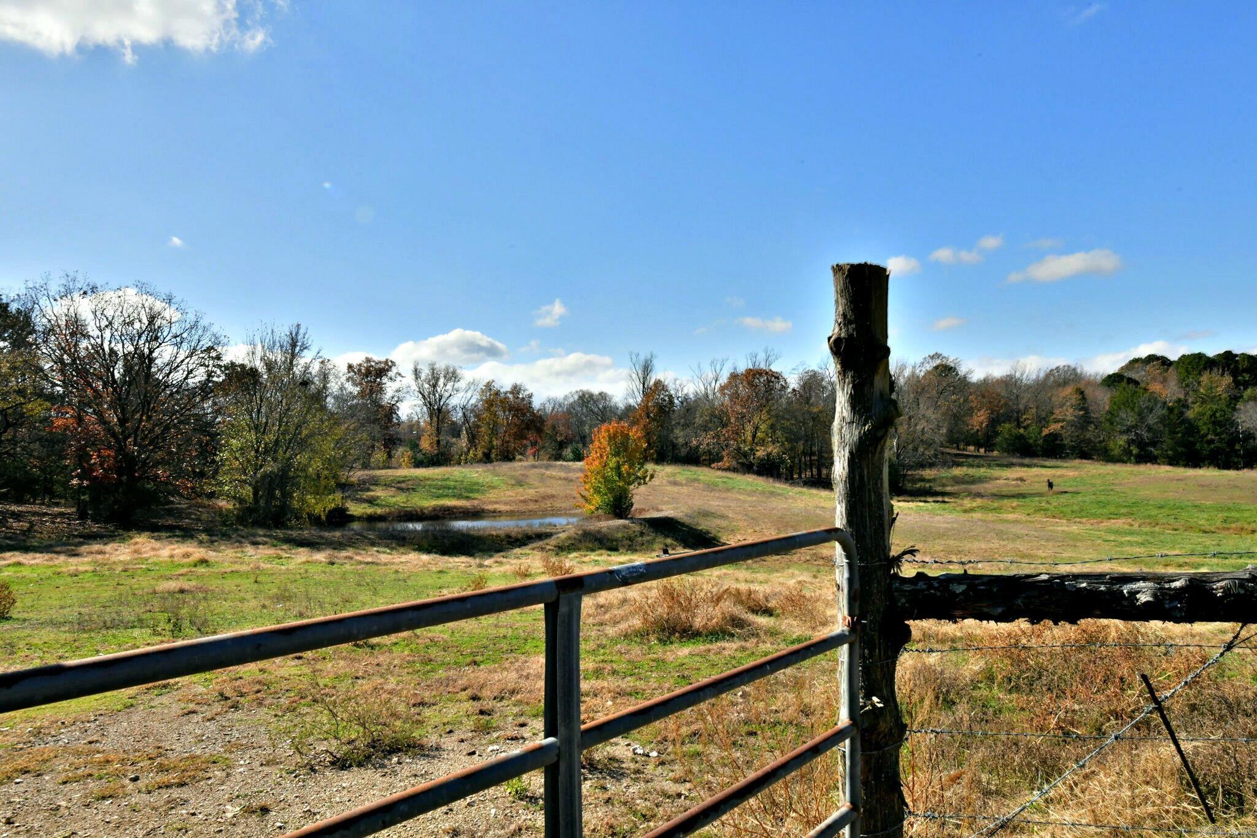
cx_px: 628
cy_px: 419
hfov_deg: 76.1
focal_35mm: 23
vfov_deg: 55.1
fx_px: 803
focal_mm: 23
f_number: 22
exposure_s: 1/2000
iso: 2500
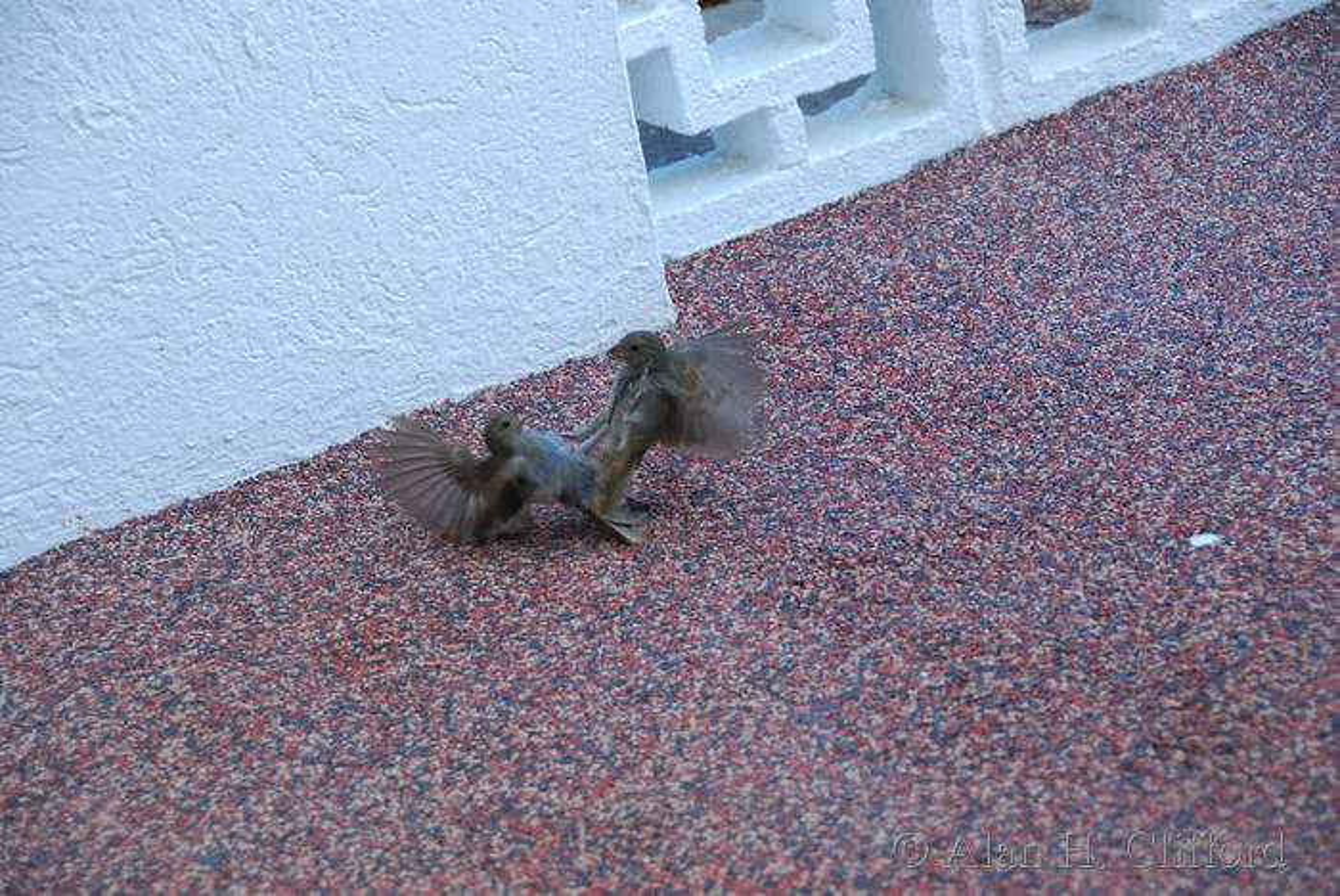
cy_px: 448
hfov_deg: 18.2
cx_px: 670
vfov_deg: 12.2
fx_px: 4191
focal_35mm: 112
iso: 800
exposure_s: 1/400
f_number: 5.3
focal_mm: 75
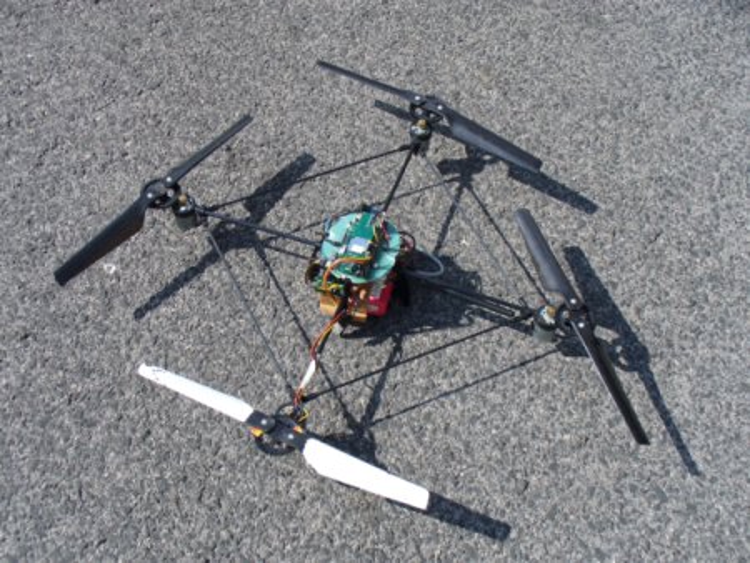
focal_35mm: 48
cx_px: 375
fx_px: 1041
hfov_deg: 39.6
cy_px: 282
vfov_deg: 30.3
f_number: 6
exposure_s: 1/250
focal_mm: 7.9
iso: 80
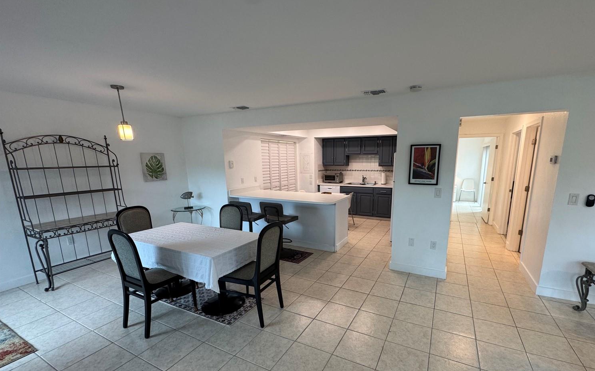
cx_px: 320
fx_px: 259
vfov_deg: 70.9
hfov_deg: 97.6
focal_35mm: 16
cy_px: 211
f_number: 2.2
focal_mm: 2.22
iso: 160
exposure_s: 1/120
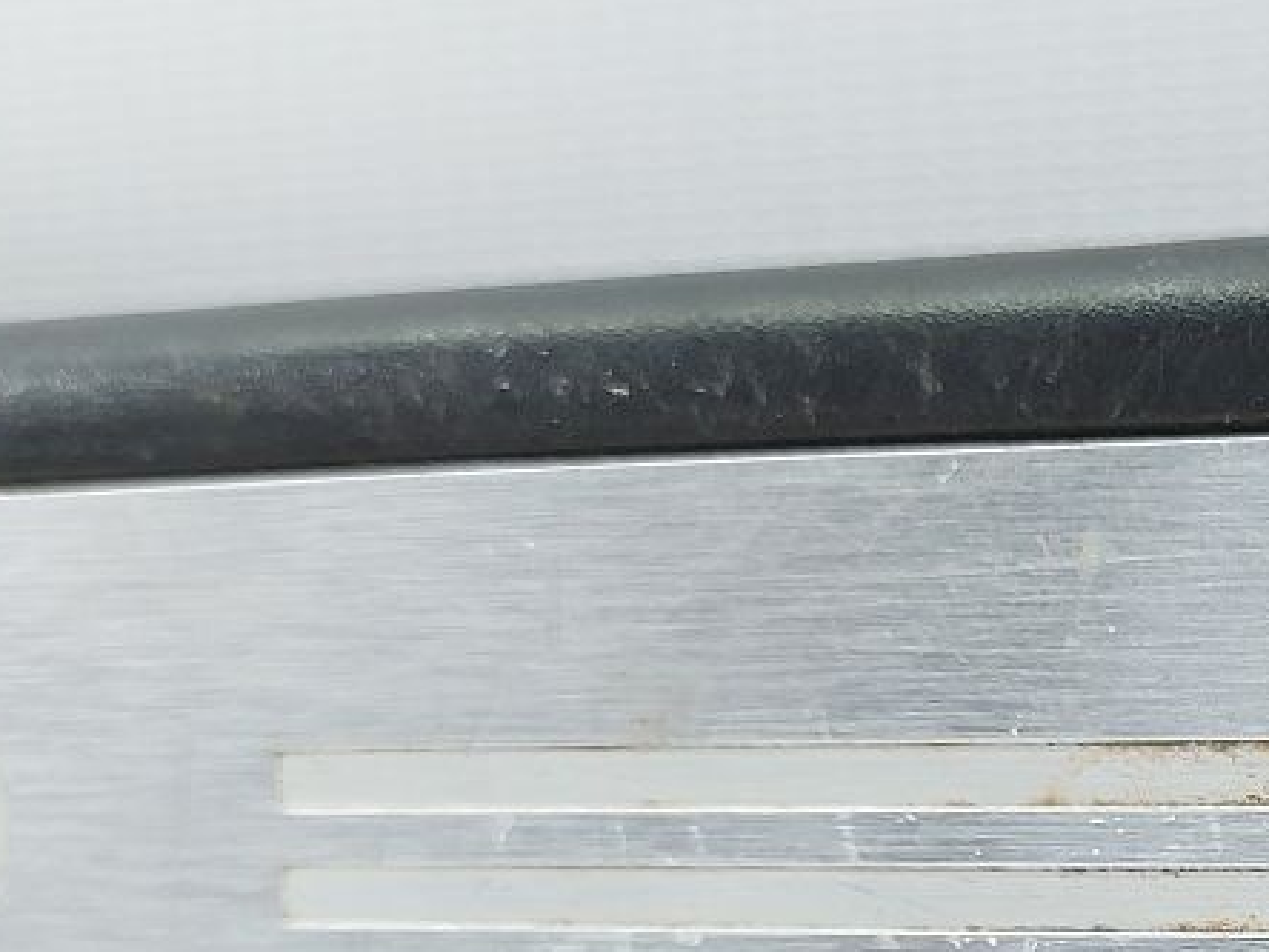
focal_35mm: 75
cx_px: 1442
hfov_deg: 24.1
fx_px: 2749
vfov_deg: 18.8
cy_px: 1055
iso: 80
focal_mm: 5.23
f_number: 1.8
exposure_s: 1/50
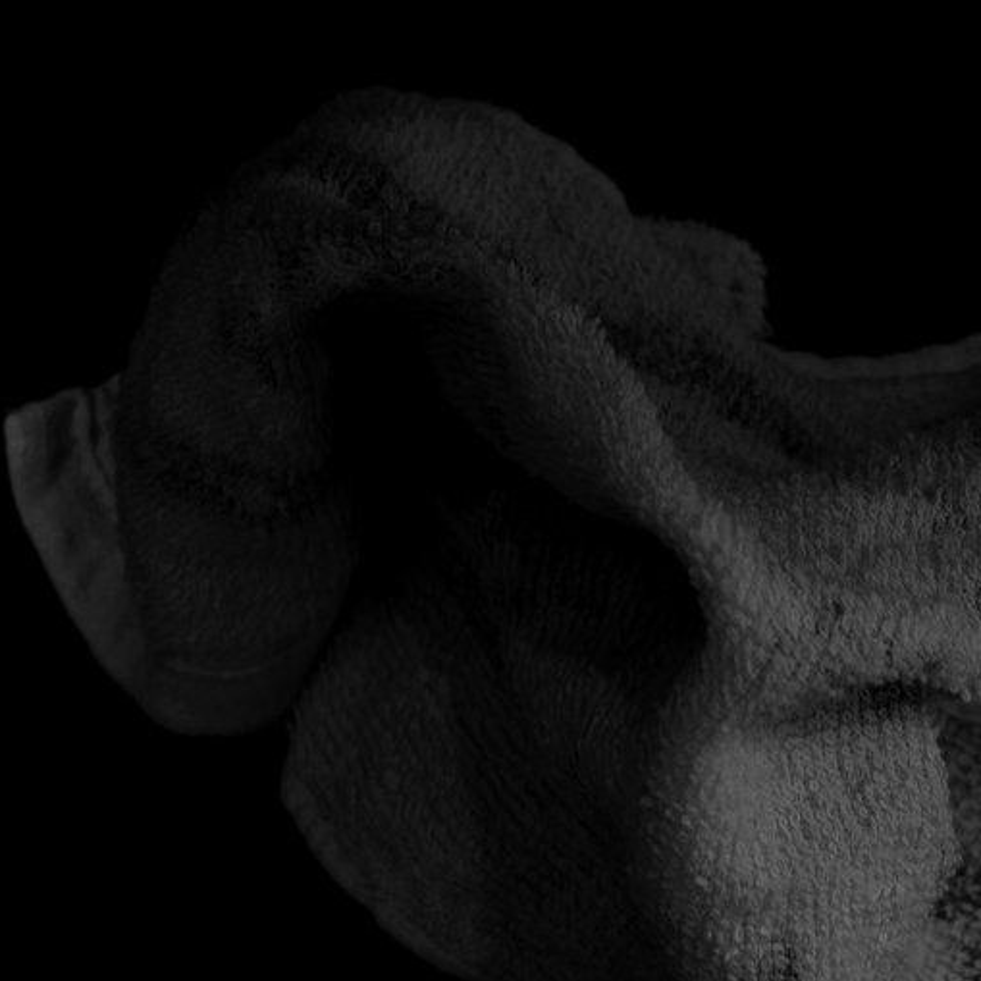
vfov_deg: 13.6
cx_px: 950
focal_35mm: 128
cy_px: 513
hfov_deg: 13.5
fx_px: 4104
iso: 200
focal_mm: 50
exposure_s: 30
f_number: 6.3
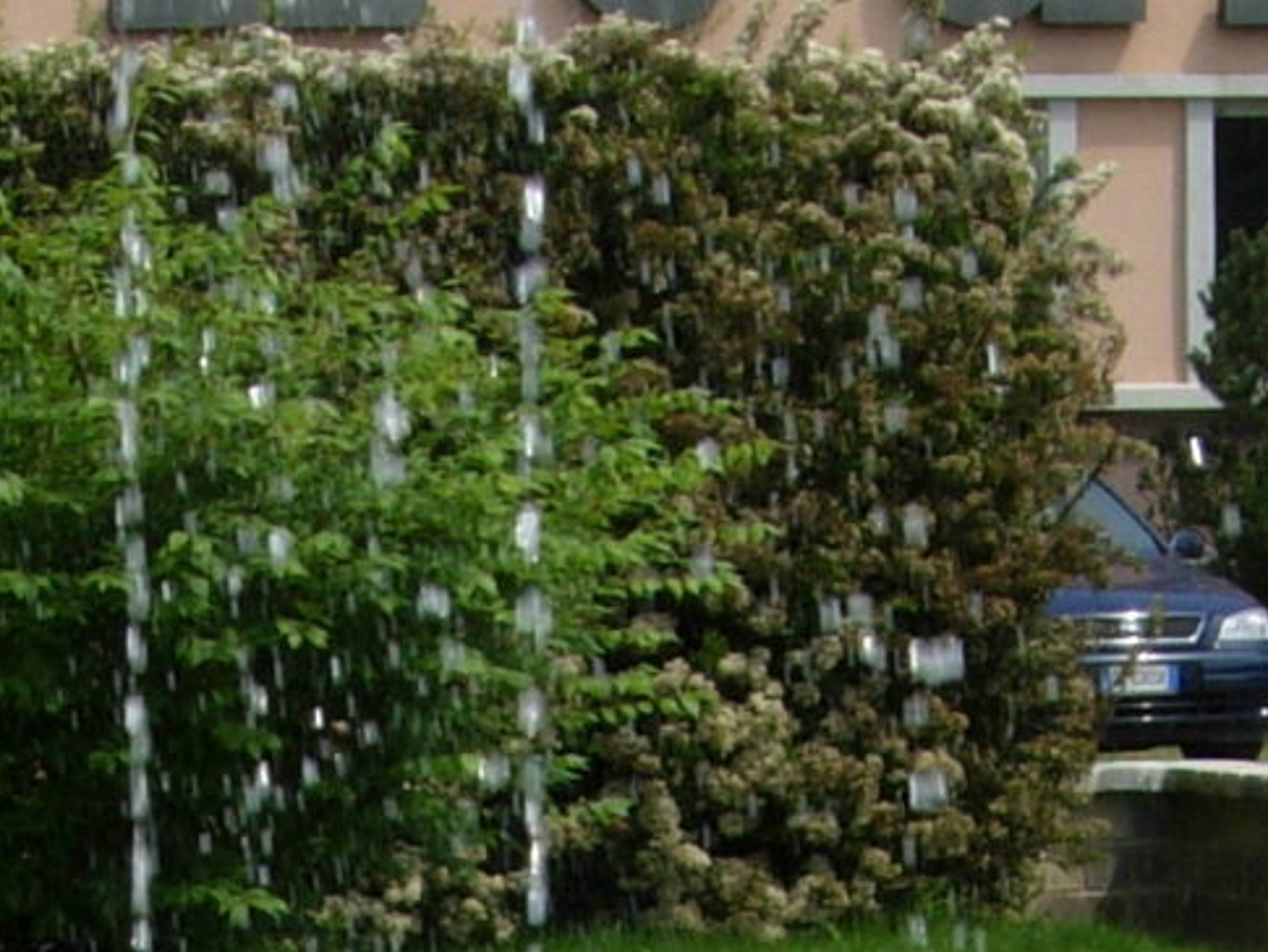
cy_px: 2092
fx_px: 6962
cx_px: 382
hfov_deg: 10.4
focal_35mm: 190
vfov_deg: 7.4
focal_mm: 7.5
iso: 50
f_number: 6.1
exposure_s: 1/313
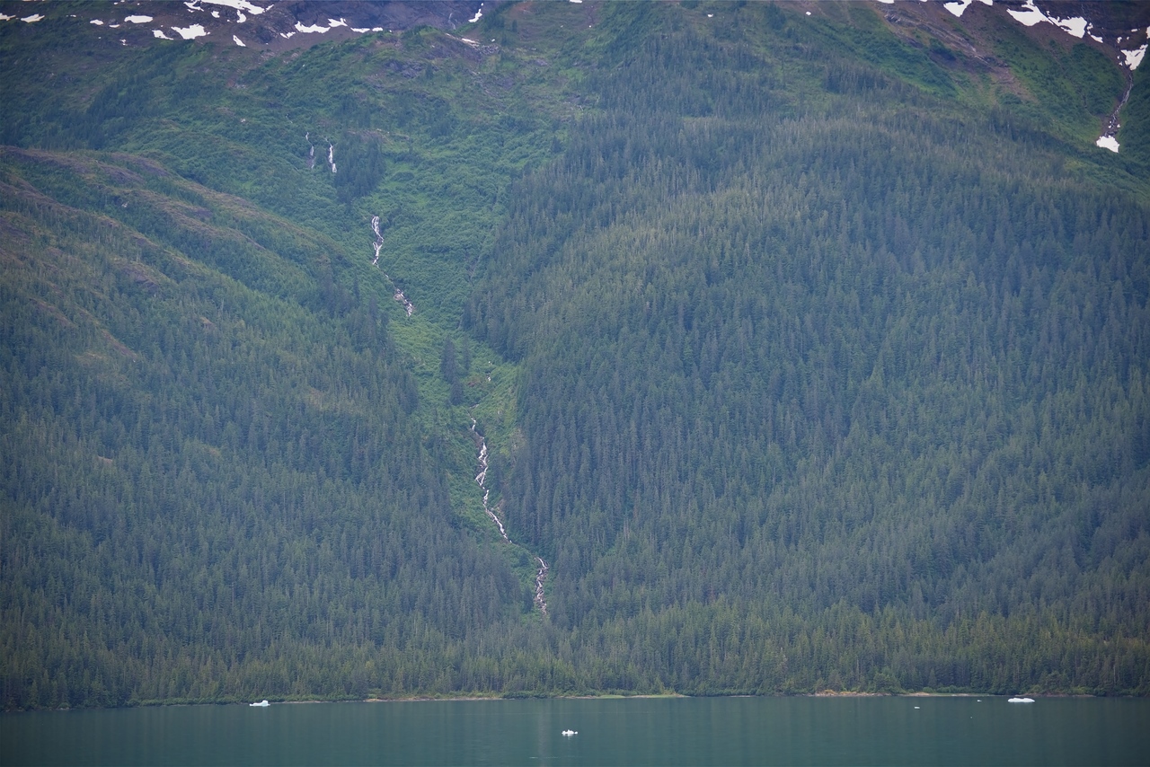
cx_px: 575
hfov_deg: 18.3
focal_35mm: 112
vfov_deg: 12.2
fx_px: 3578
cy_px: 384
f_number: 4.8
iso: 160
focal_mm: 112
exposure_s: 1/250
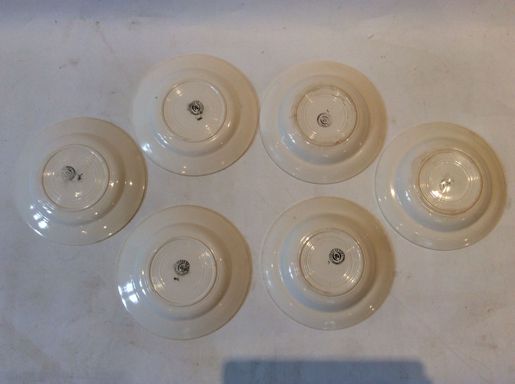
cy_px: 192
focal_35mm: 32
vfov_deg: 44.1
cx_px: 258
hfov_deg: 56.9
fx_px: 475
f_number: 2.4
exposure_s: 1/25
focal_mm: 3.3
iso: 64
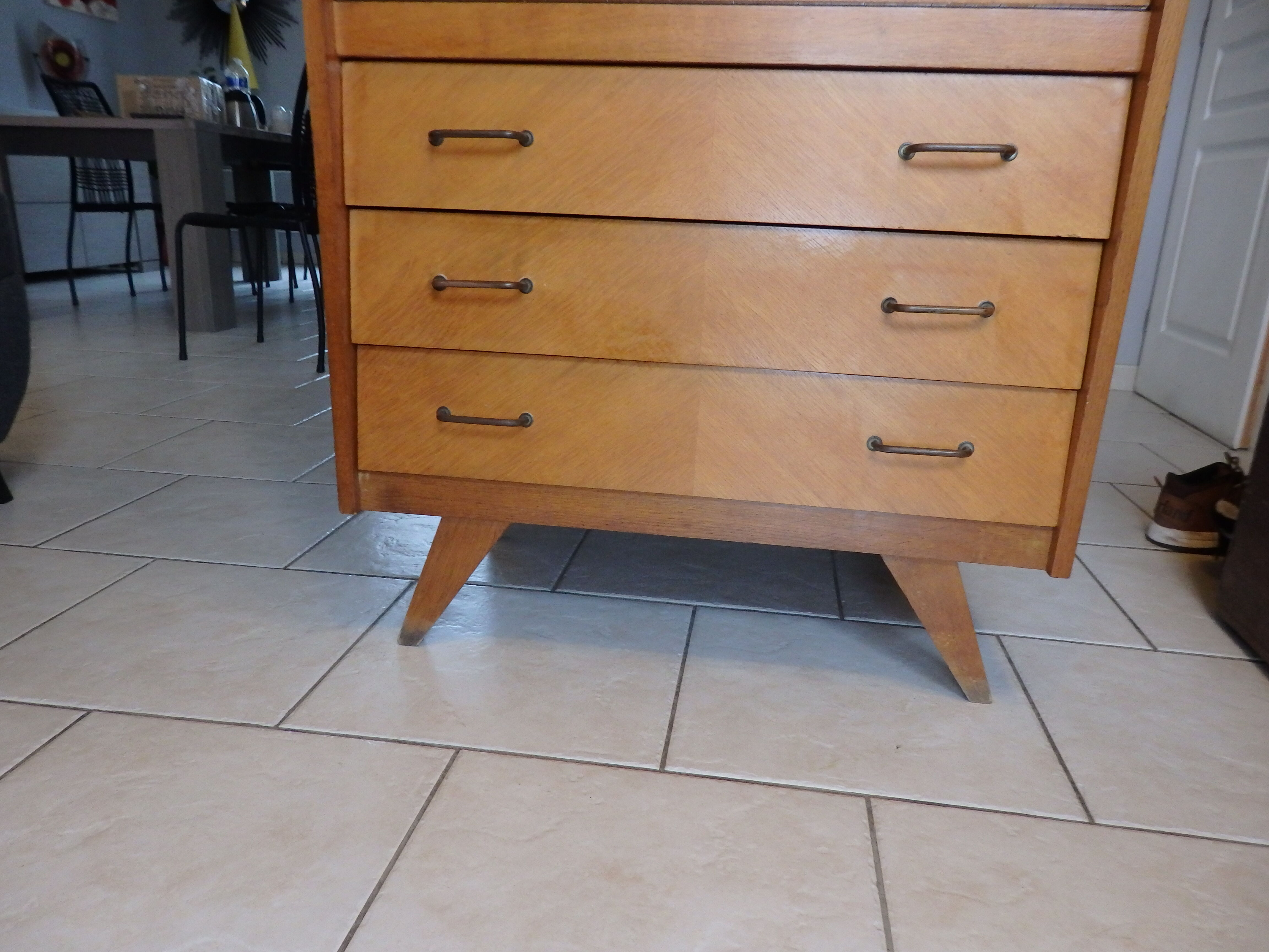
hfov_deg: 69.4
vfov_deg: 54.9
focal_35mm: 25
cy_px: 476
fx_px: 916
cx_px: 634
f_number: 3
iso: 500
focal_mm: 4.5
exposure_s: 1/30
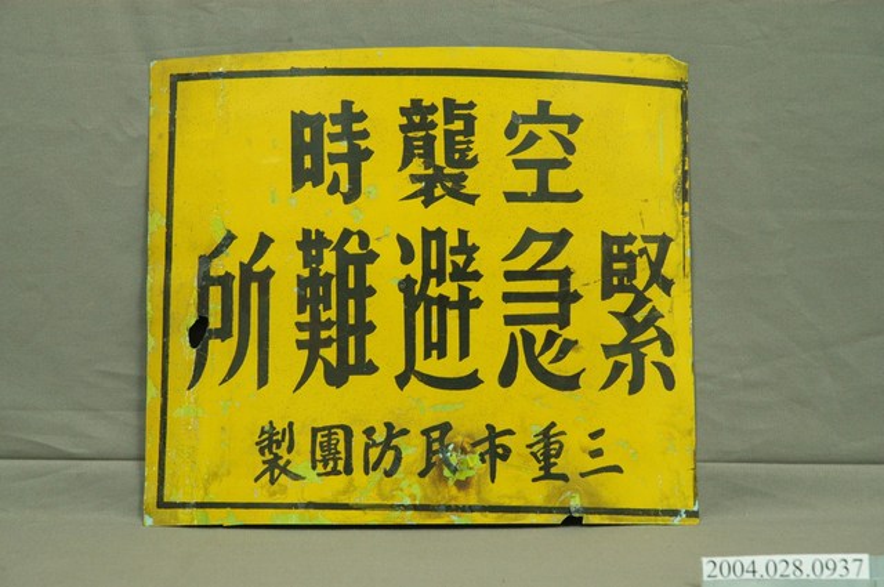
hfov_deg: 19.5
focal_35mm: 105
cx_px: 442
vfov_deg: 13.0
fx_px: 2575
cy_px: 294
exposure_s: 1/6
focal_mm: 70
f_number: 8
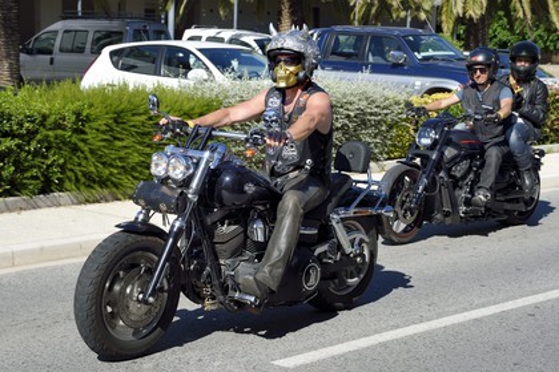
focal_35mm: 70
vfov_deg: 19.5
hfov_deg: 28.8
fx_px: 1087
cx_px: 280
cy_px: 186
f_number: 10
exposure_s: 1/400
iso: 200
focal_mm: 70
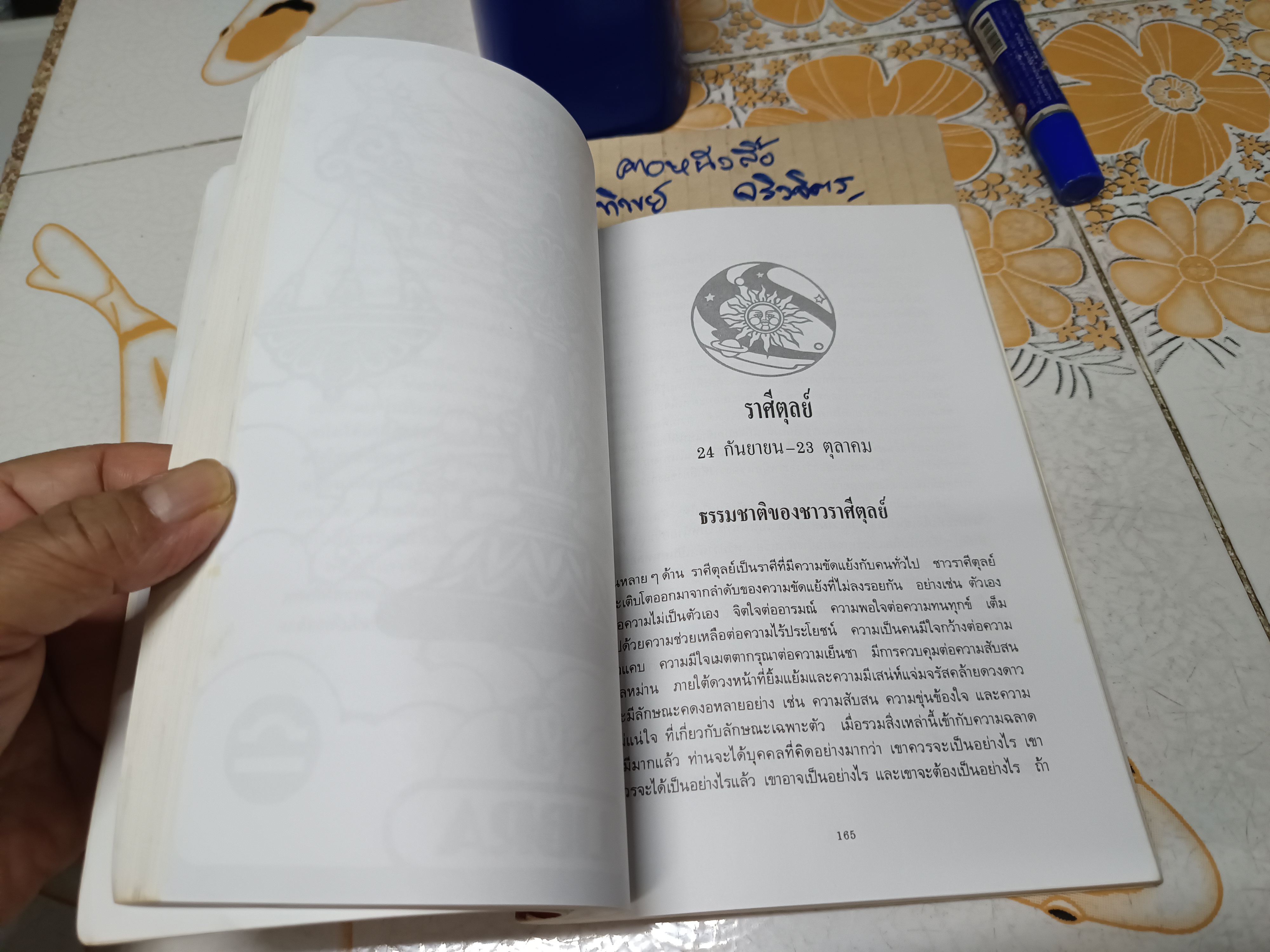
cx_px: 635
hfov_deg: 71.6
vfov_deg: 56.8
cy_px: 476
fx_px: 881
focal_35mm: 24
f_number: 1.7
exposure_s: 1/50
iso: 1203
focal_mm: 5.31
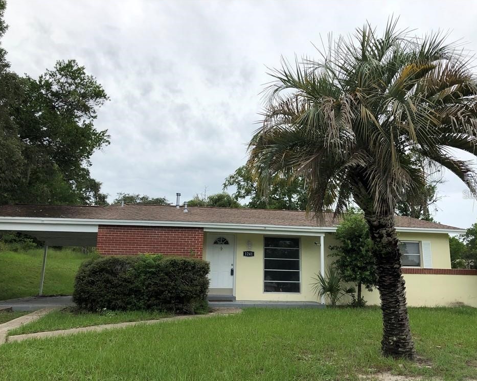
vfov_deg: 48.5
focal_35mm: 30
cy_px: 194
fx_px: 423
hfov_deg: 58.8
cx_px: 249
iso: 20
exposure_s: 1/2857
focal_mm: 4
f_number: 1.8
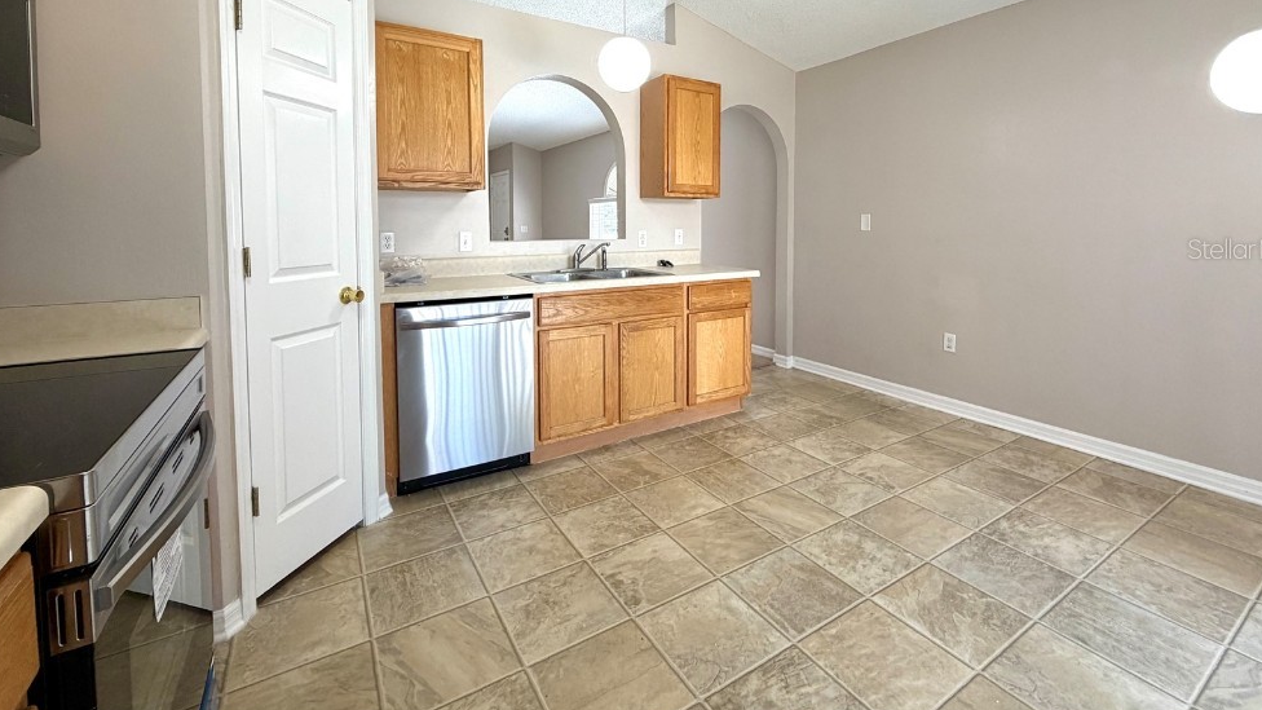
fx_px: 535
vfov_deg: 65.6
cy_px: 248
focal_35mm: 16
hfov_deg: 99.3
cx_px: 648
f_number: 2.2
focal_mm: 2.22
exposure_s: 1/120
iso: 160
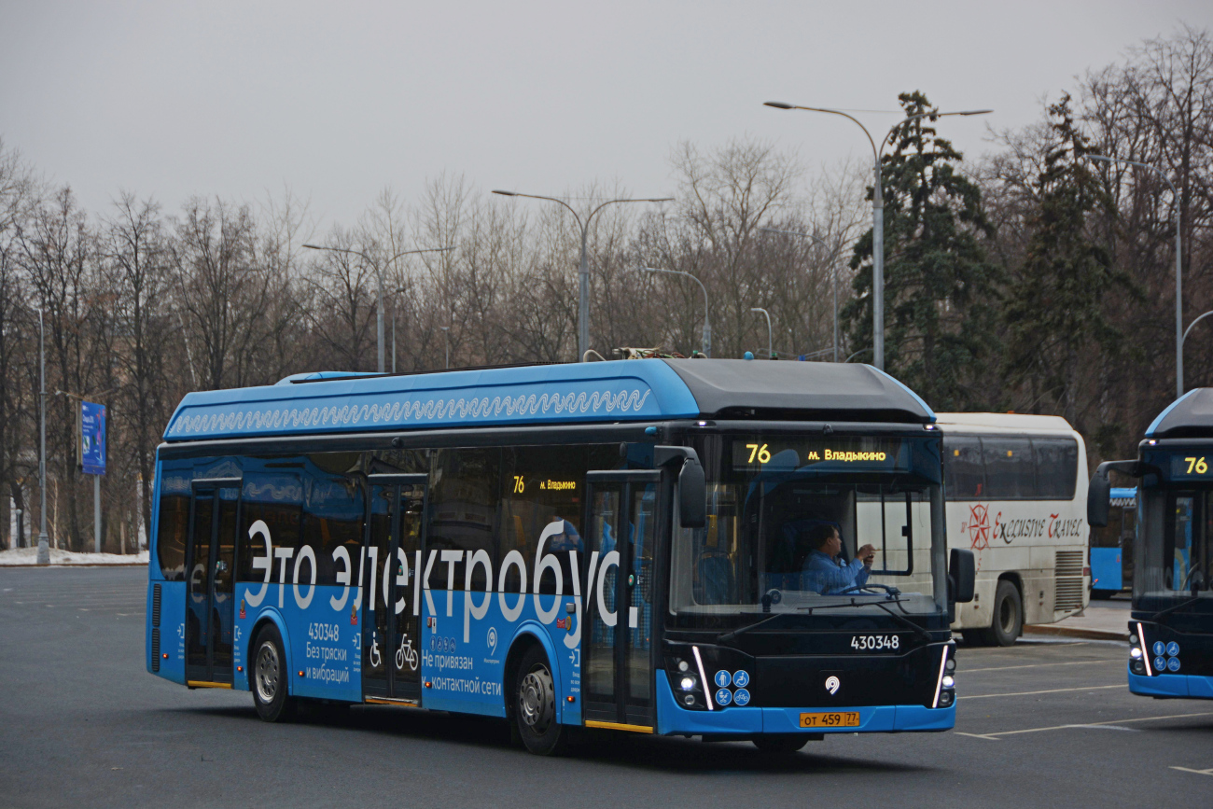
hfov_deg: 17.1
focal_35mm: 120
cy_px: 404
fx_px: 4043
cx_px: 606
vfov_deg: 11.4
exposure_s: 1/100
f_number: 5
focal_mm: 80
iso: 100
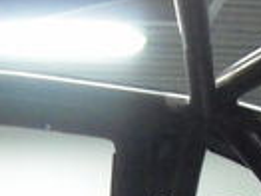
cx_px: 112
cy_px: 396
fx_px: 1363
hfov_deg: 10.9
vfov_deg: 7.8
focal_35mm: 181
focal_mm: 6.2
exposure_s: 1/20
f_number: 2.7
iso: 800
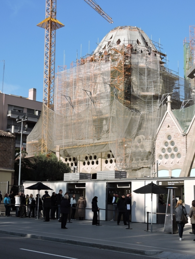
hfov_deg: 24.4
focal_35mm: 60
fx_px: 451
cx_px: 98
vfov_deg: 32.2
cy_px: 130
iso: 100
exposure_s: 1/640
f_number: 4.2
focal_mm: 10.7
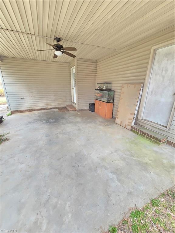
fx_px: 88
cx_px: 88
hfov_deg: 89.9
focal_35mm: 13
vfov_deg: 106.2
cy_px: 116
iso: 200
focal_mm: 2.2
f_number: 2.2
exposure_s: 1/60
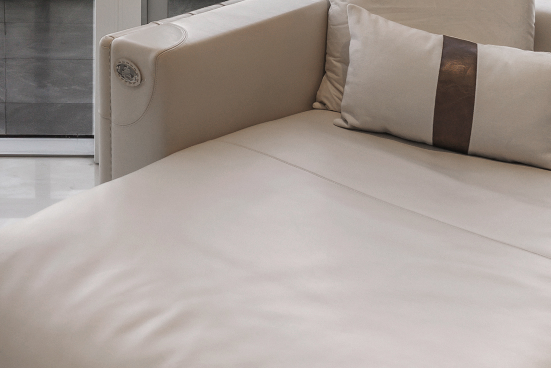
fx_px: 1148
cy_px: -267
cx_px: -78
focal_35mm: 75
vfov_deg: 15.8
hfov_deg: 24.8
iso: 320
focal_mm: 18
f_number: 7.1
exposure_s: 1/320
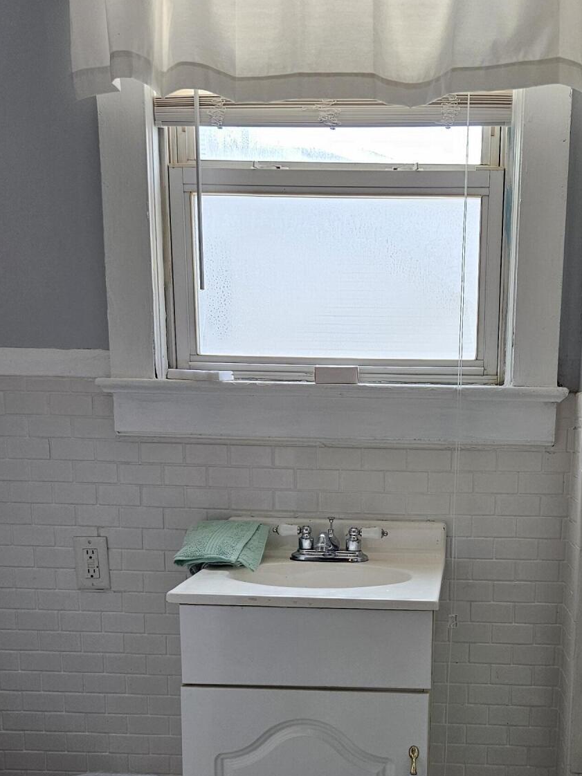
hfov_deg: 34.5
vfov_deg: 44.2
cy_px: 586
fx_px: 919
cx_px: 428
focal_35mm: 41
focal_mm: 5.4
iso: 200
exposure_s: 1/120
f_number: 1.8
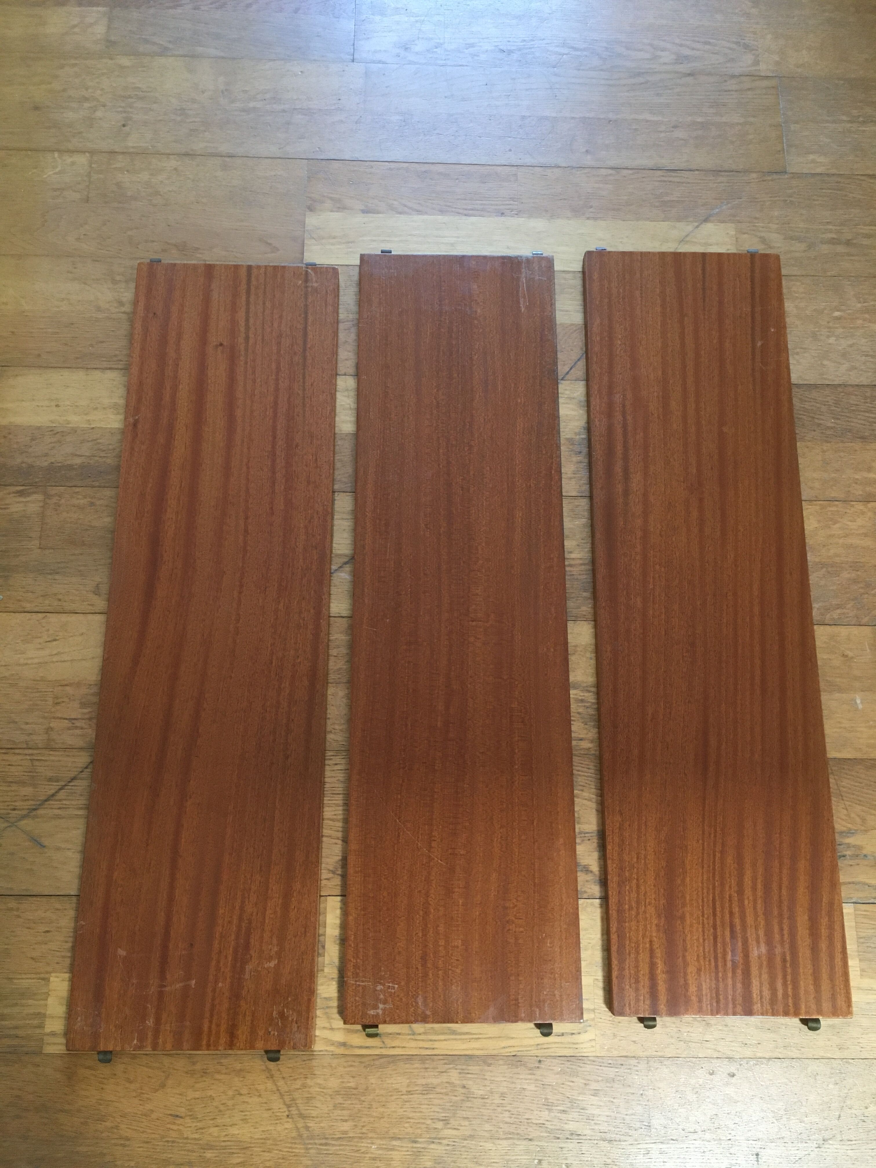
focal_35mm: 29
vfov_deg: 61.7
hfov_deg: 48.2
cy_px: 584
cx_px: 438
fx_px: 979
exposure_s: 1/33
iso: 200
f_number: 2.2
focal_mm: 4.15
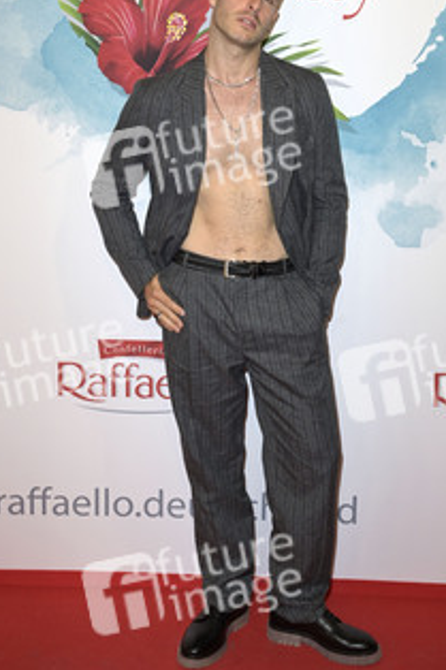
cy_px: 265
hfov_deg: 26.4
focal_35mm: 51
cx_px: 254
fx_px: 949
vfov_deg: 38.7
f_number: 5.6
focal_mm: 40
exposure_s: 1/250
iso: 640
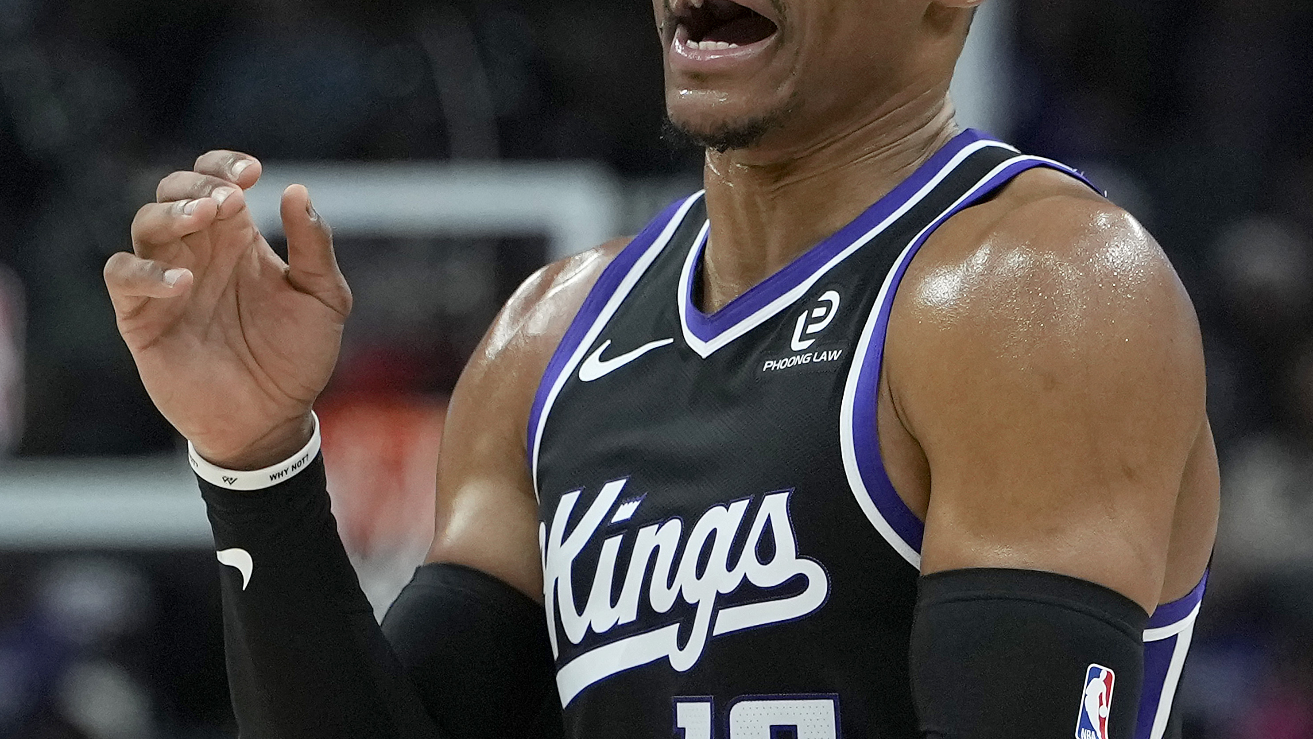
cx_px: 696
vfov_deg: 3.1
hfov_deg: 5.5
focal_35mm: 390
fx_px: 13578
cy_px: 434
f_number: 2.8
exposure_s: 1/2000
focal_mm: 123
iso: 2000
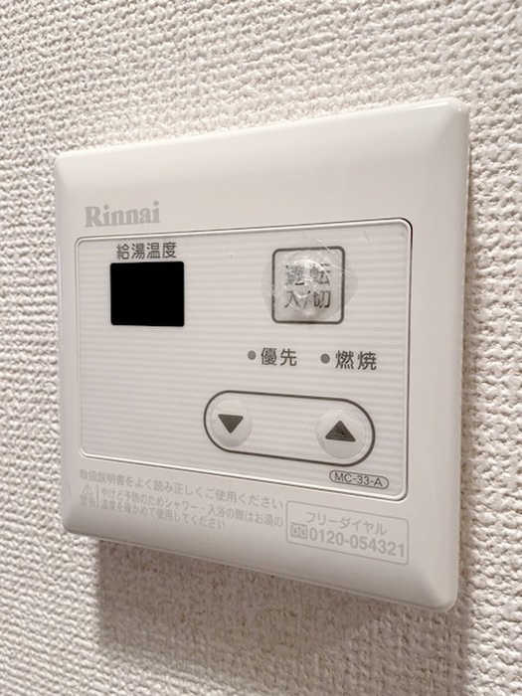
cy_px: 348
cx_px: 261
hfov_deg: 53.1
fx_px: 523
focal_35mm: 26
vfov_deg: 67.3
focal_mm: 4.25
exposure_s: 1/50
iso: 250
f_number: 1.8
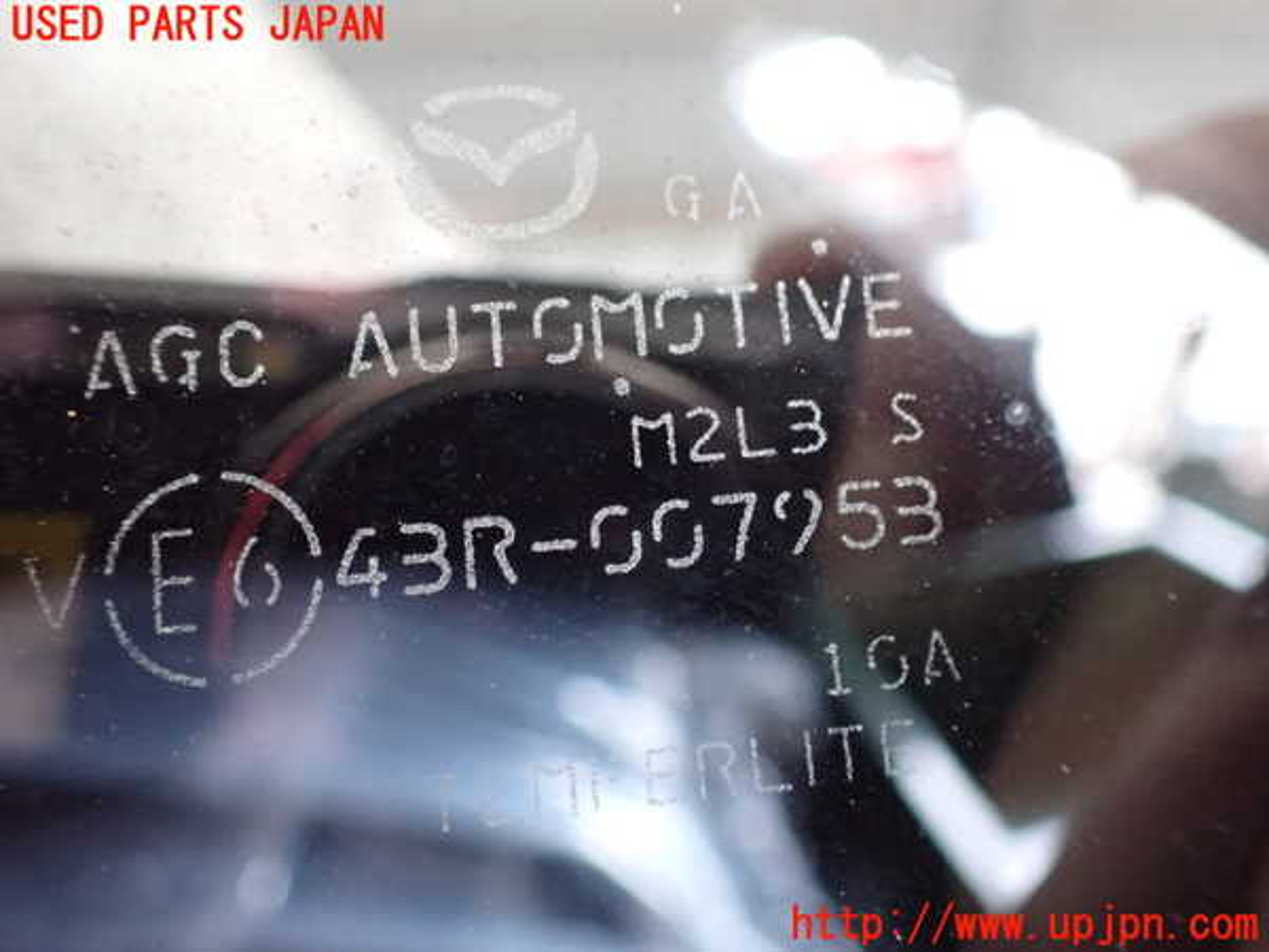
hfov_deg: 60.0
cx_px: 634
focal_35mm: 30
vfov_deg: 46.8
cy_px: 476
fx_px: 1100
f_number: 2.3
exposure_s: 1/30
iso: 1250
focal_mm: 5.4
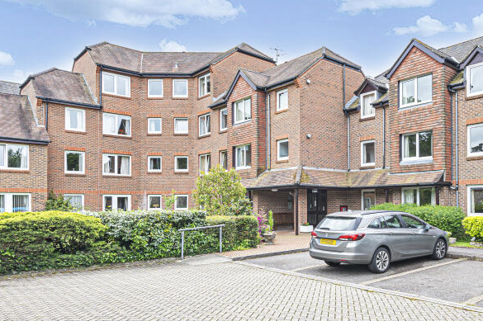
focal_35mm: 28
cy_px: 139
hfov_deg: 64.6
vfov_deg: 46.2
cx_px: 301
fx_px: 375
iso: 250
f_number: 9
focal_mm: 16
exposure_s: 1/60
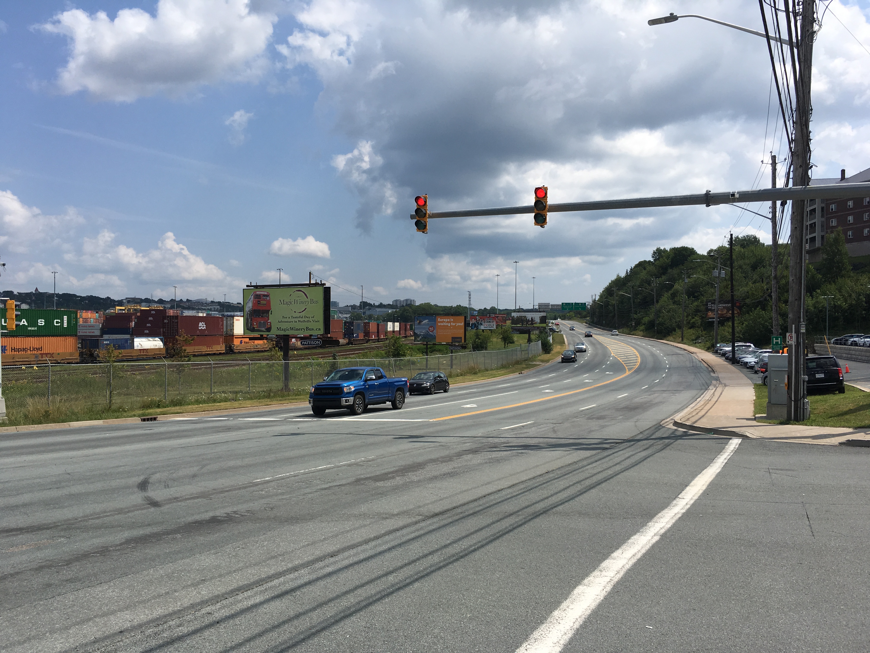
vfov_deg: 48.2
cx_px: 435
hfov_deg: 61.7
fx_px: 729
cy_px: 326
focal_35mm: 29
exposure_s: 1/2747
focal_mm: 4.15
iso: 25
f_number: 2.2
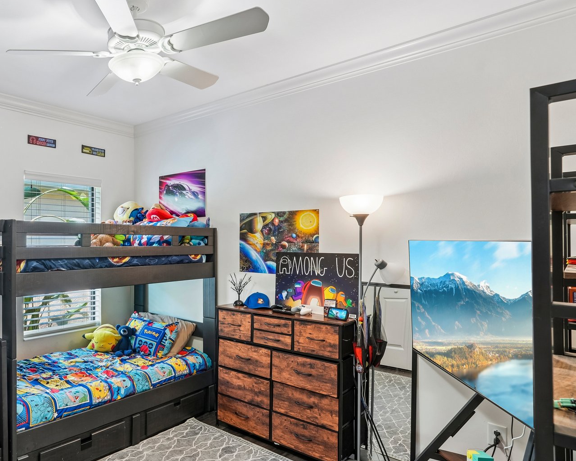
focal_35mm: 24
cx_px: 123
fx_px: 409
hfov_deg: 64.6
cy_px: 235
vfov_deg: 58.8
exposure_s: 1/8
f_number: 8
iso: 400
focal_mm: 16
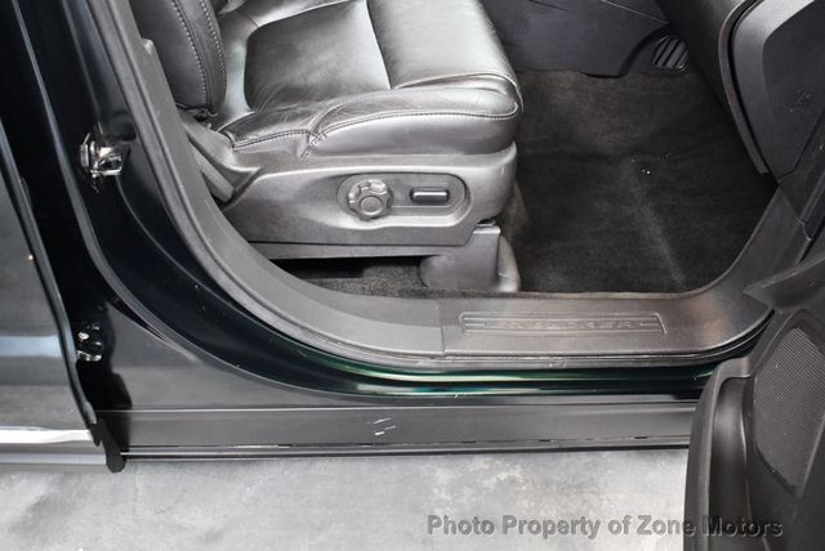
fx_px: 826
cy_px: 276
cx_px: 412
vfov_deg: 36.9
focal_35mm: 36
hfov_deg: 53.1
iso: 4500
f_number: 3.5
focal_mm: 18
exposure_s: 1/60
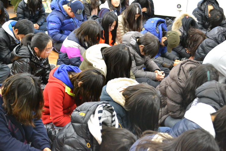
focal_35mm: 60
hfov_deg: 33.4
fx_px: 377
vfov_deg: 22.6
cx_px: 113
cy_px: 76
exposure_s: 1/30
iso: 3200
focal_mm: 40
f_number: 5.3
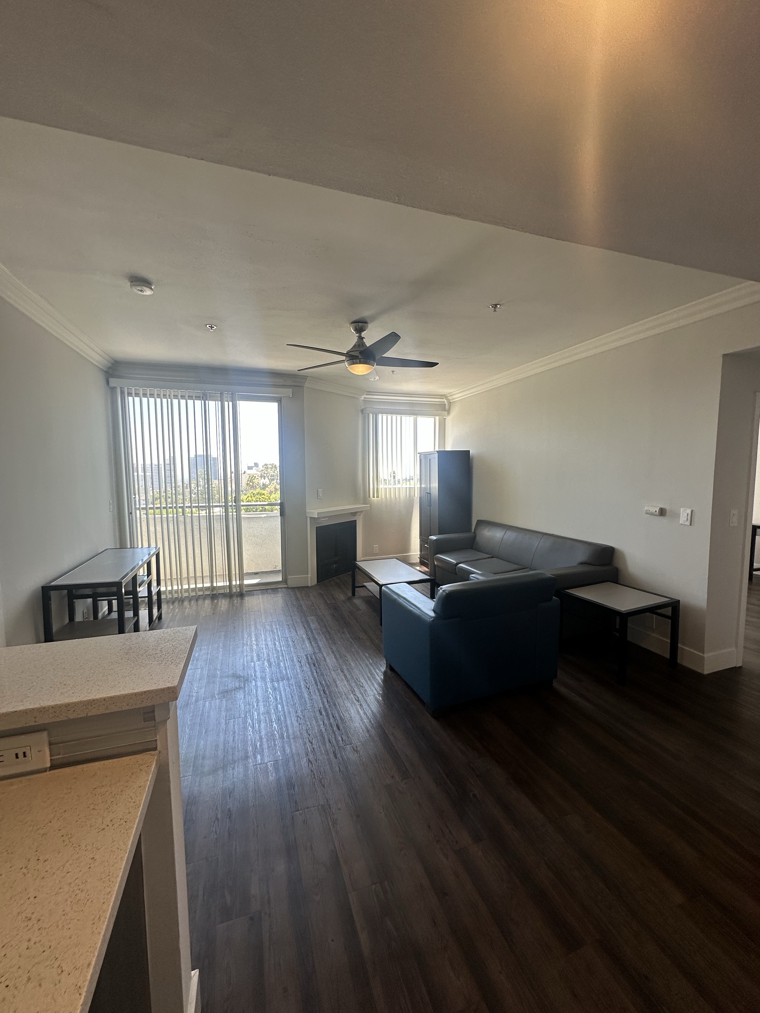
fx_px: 410
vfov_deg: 102.1
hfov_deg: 85.7
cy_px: 506
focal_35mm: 14
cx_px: 380
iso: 50
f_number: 2.2
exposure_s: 1/120
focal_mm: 2.22
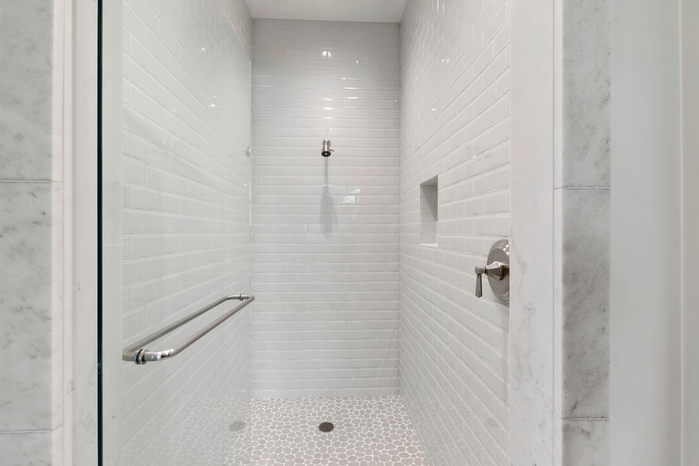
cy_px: 233
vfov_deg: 77.3
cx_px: 350
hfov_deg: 100.4
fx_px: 291
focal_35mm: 15
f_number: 8
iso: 100
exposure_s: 1/2
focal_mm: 10
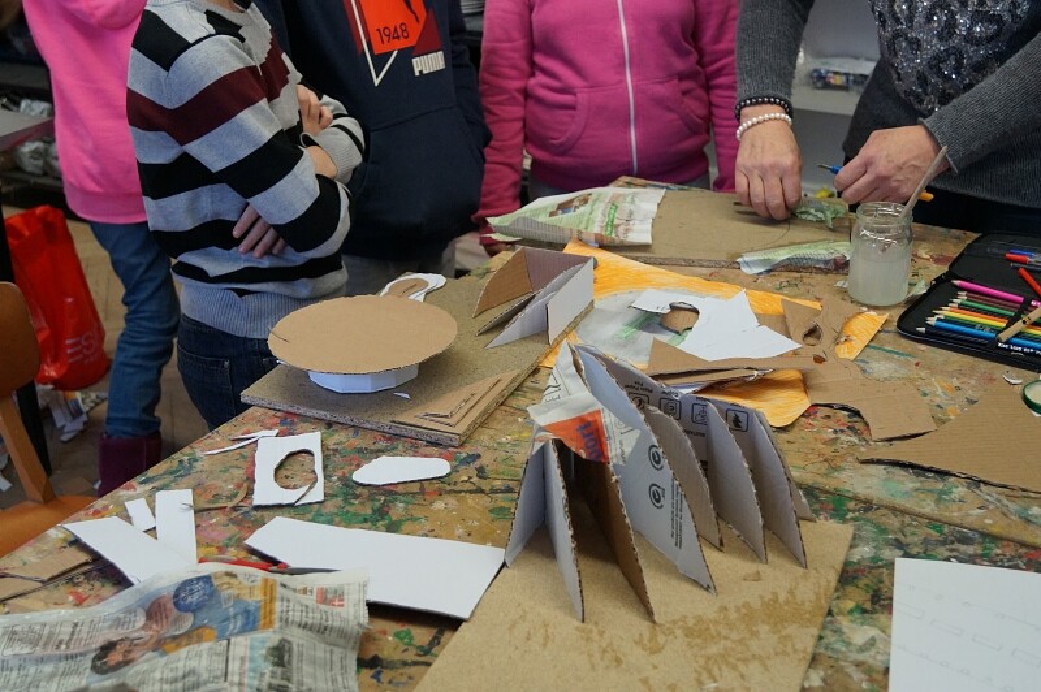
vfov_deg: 31.8
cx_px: 520
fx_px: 1213
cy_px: 346
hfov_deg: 46.4
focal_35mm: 42
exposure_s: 1/160
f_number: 4.5
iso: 1000
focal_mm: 28
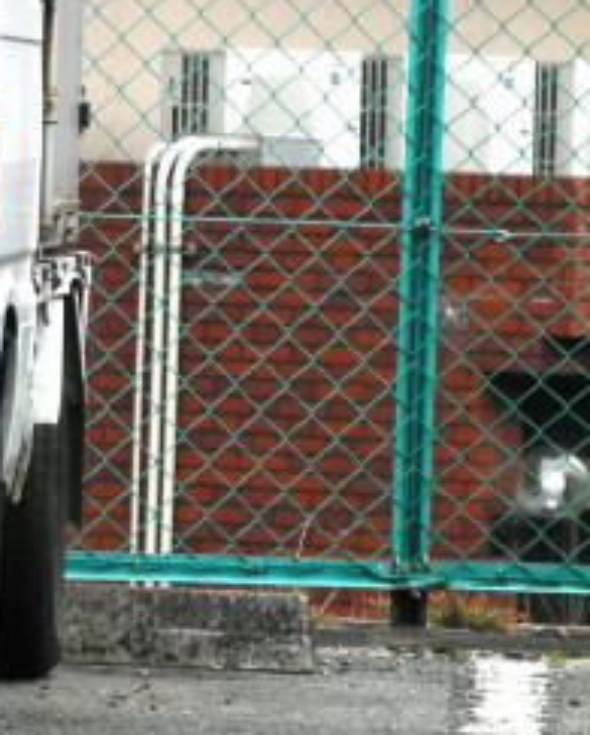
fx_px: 9433
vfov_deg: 4.5
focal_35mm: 433
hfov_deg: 3.6
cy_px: 121
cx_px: -596
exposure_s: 1/293
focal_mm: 28.9
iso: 100
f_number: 5
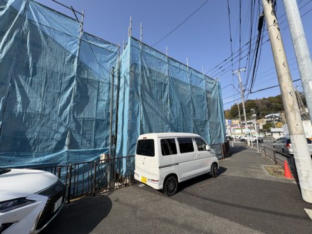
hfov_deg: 102.1
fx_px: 126
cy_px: 117
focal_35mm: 14
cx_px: 156
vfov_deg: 85.7
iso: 50
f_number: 2.2
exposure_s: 1/1506
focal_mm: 2.22
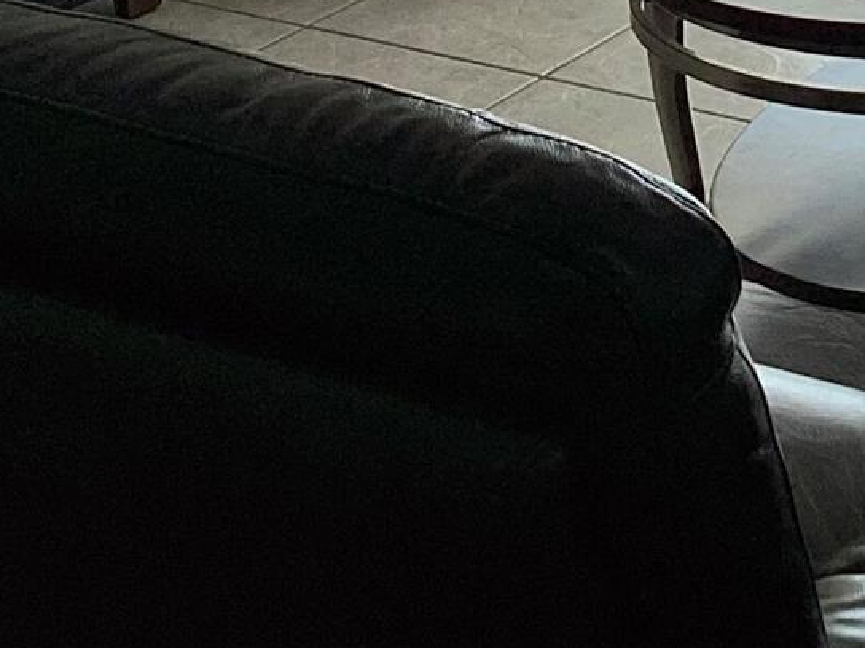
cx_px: 511
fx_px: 2923
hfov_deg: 16.8
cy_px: -530
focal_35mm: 117
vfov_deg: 11.7
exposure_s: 1/529
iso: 25
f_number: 2.4
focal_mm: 3.3
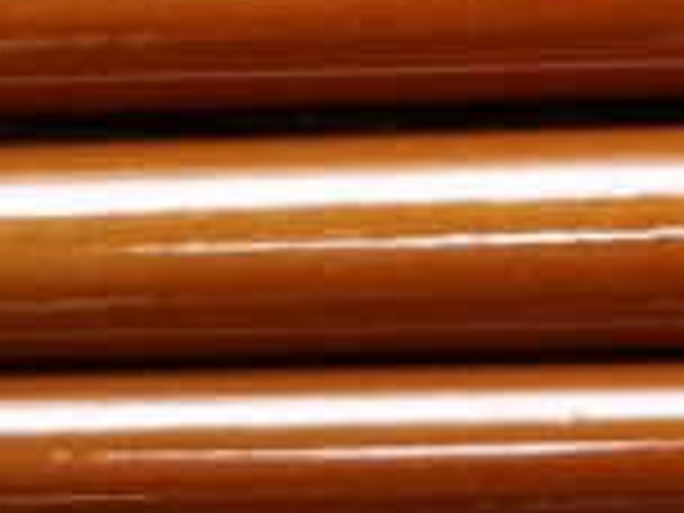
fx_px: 3359
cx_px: 1476
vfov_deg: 8.5
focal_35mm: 170
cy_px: -320
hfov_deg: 10.5
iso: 50
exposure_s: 1/168
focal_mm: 3.95
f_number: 1.8
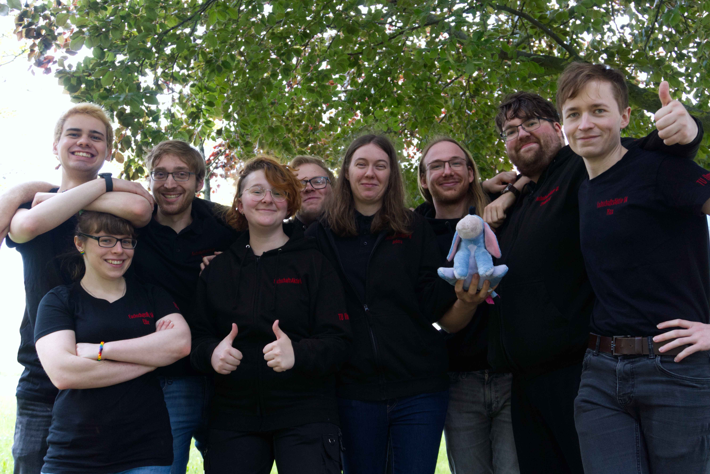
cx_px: 355
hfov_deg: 53.1
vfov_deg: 36.9
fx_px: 710
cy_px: 237
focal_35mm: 36
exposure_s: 1/100
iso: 500
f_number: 5.6
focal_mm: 24
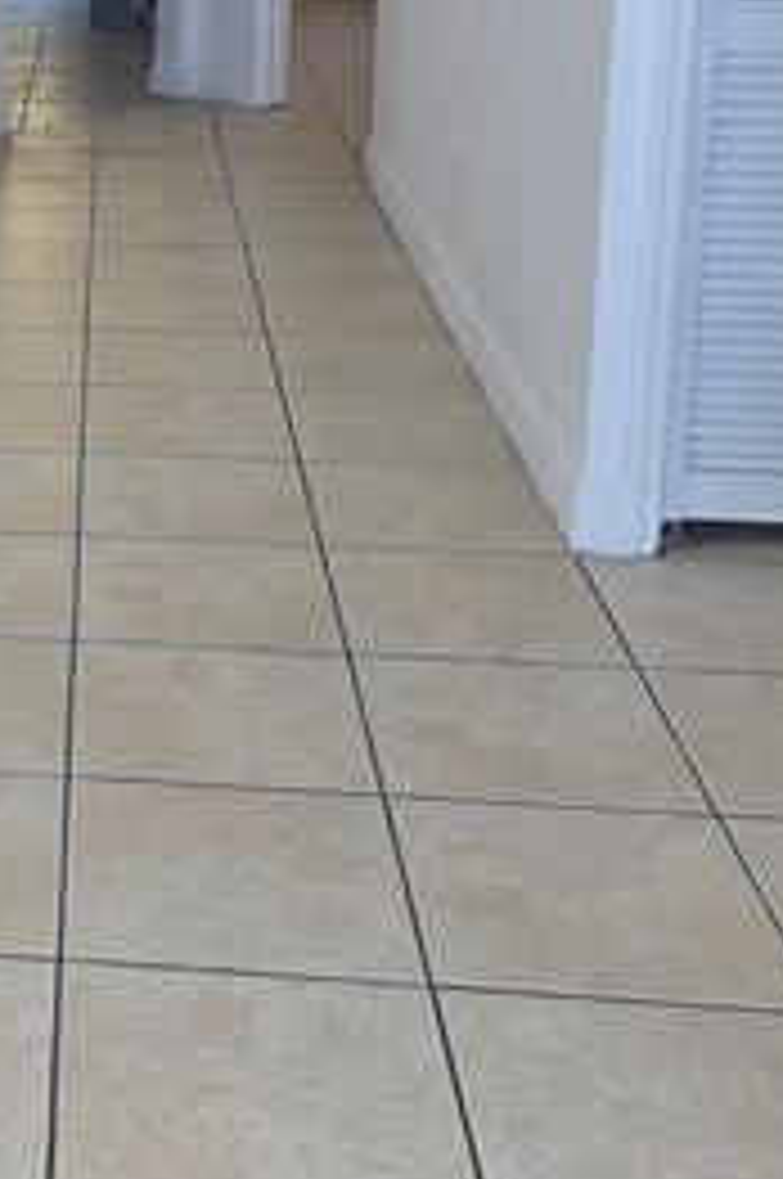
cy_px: 196
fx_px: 1995
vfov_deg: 31.8
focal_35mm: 61
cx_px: -189
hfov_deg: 20.6
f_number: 1.7
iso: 64
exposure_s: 1/120
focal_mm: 6.25
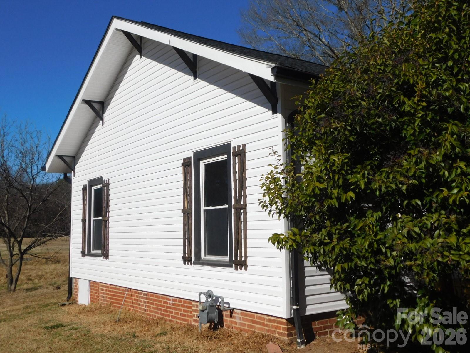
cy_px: 176
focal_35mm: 36
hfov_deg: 51.4
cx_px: 235
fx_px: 489
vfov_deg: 39.7
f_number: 7
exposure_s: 1/640
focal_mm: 6.3
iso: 125
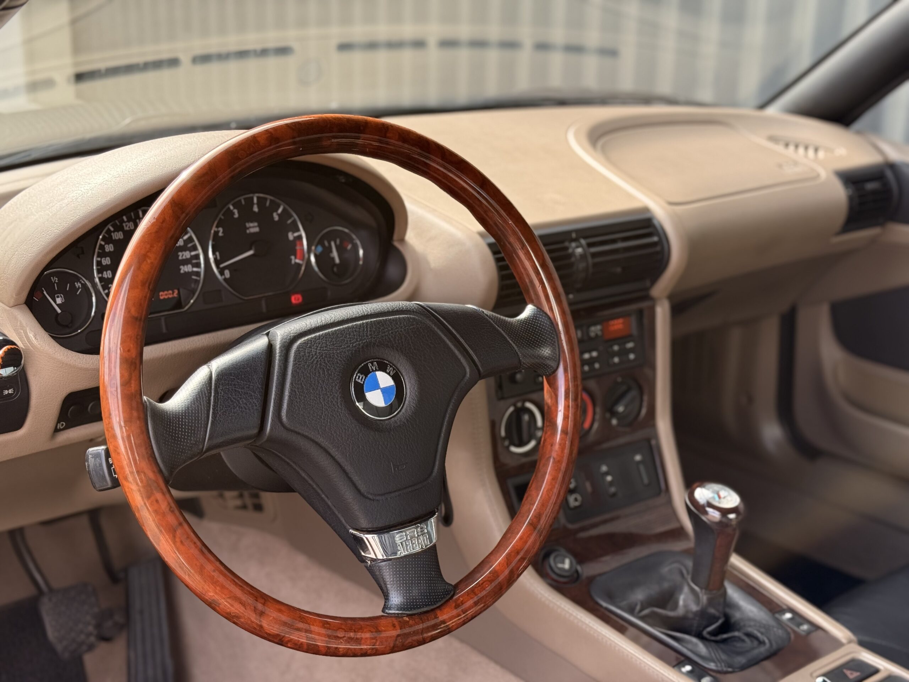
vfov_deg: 30.3
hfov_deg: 39.7
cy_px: 341
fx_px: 1260
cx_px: 454
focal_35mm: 48
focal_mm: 6.76
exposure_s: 1/420
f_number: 1.78
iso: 80
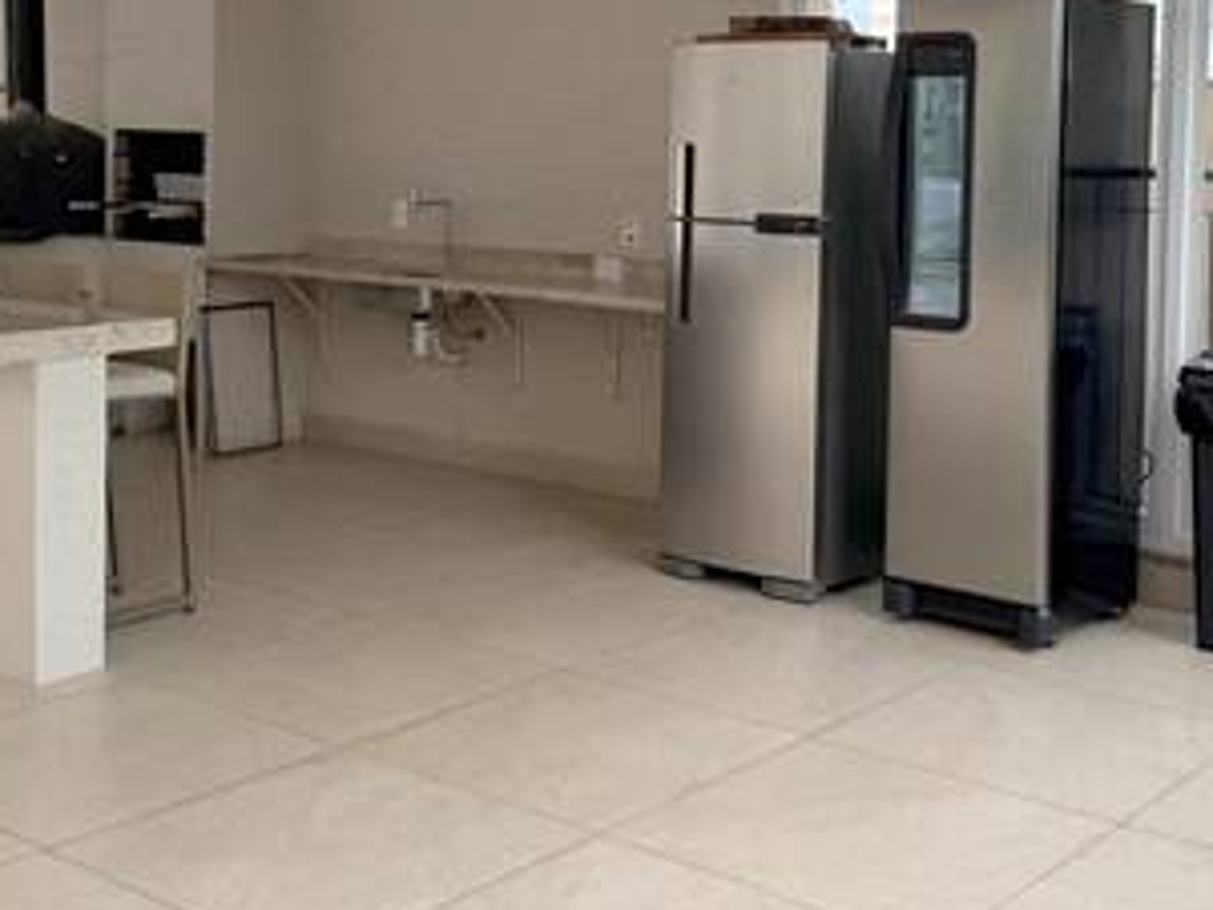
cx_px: 600
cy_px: 221
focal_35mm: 51
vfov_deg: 28.1
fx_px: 1788
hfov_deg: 37.5
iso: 100
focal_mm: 6.76
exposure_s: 1/671
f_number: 1.78
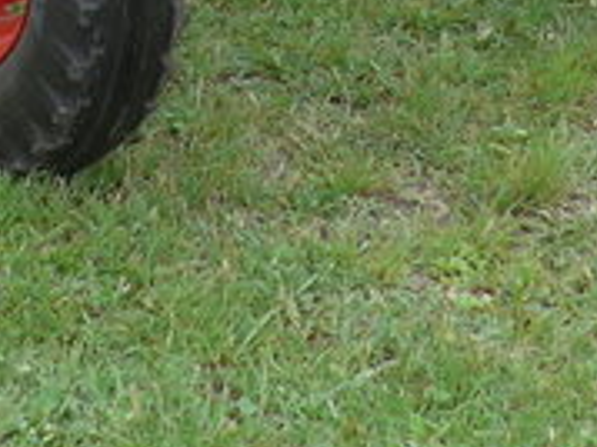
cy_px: -1017
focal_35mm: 228
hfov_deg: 8.7
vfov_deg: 5.9
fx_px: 3930
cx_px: 183
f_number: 2.8
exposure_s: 1/250
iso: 80
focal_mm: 7
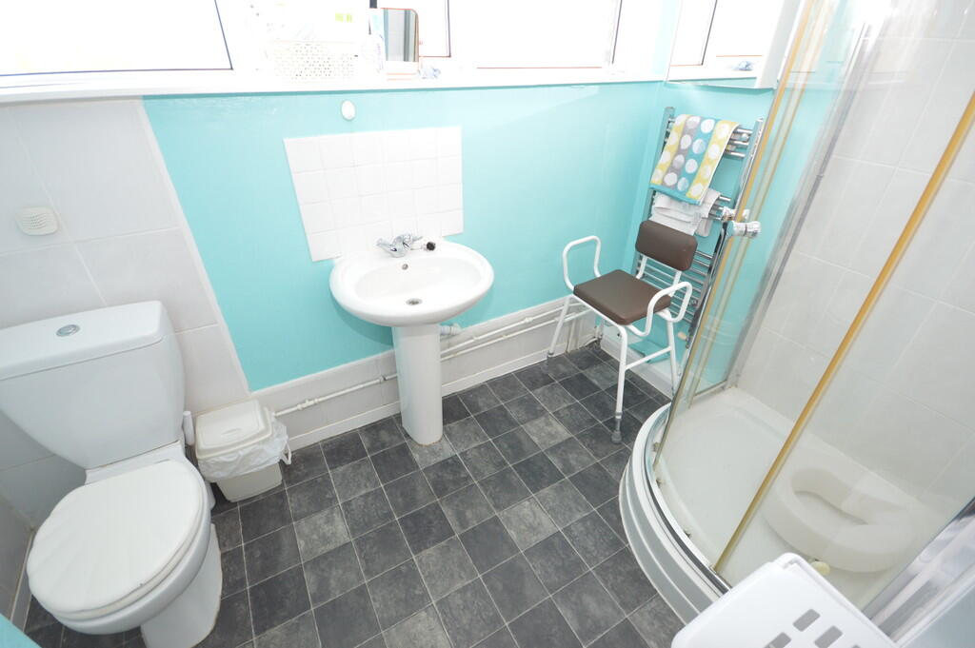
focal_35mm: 15
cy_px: 324
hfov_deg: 100.4
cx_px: 488
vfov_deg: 77.2
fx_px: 406
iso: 560
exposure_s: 1/60
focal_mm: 10
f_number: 4
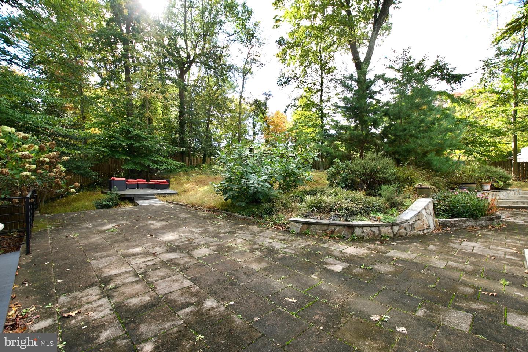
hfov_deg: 100.4
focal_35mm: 15
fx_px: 220
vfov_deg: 77.3
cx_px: 264
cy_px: 176
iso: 100
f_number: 7.1
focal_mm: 10
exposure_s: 1/100
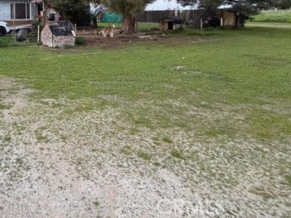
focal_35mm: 26
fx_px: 218
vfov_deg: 46.9
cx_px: 26
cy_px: 16
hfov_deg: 57.3
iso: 320
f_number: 2.2
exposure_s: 1/75
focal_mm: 2.22
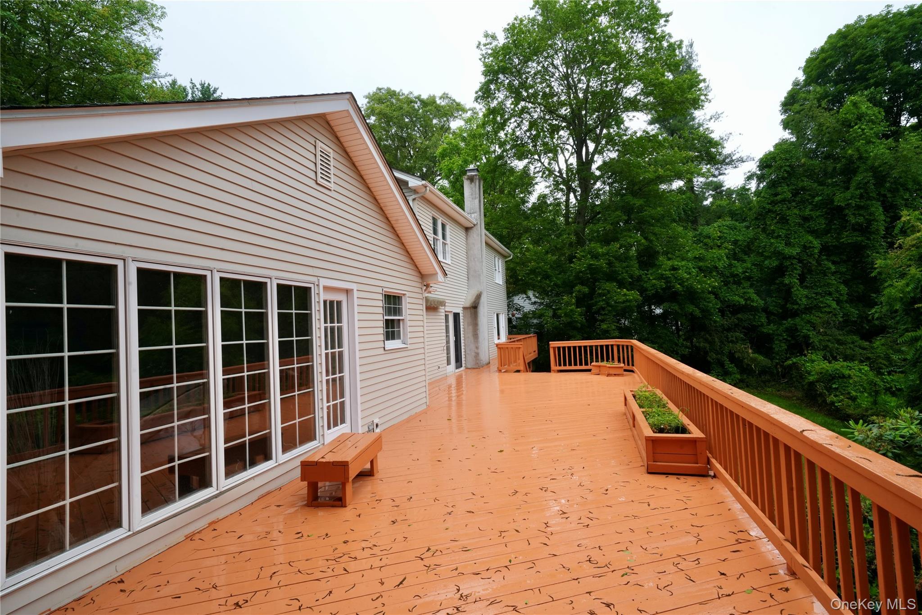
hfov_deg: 90.0
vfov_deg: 67.4
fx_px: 461
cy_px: 308
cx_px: 461
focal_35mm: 18
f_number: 16
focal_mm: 18
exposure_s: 1/125
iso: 1000
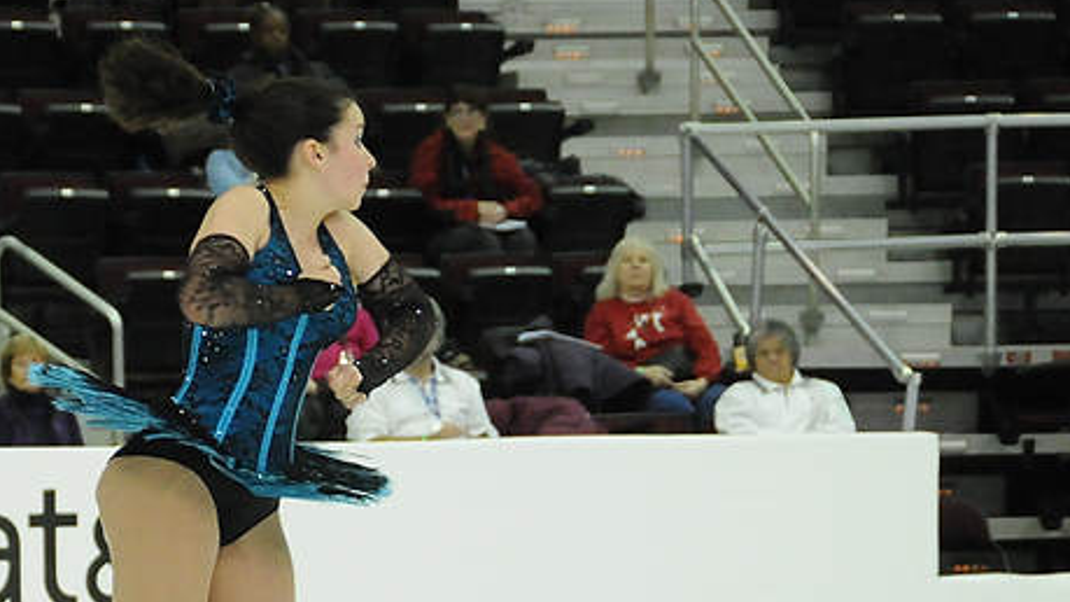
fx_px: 7373
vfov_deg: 4.7
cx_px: 235
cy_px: 570
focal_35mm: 260
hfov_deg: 8.3
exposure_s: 1/800
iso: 3200
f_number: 5.6
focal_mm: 95
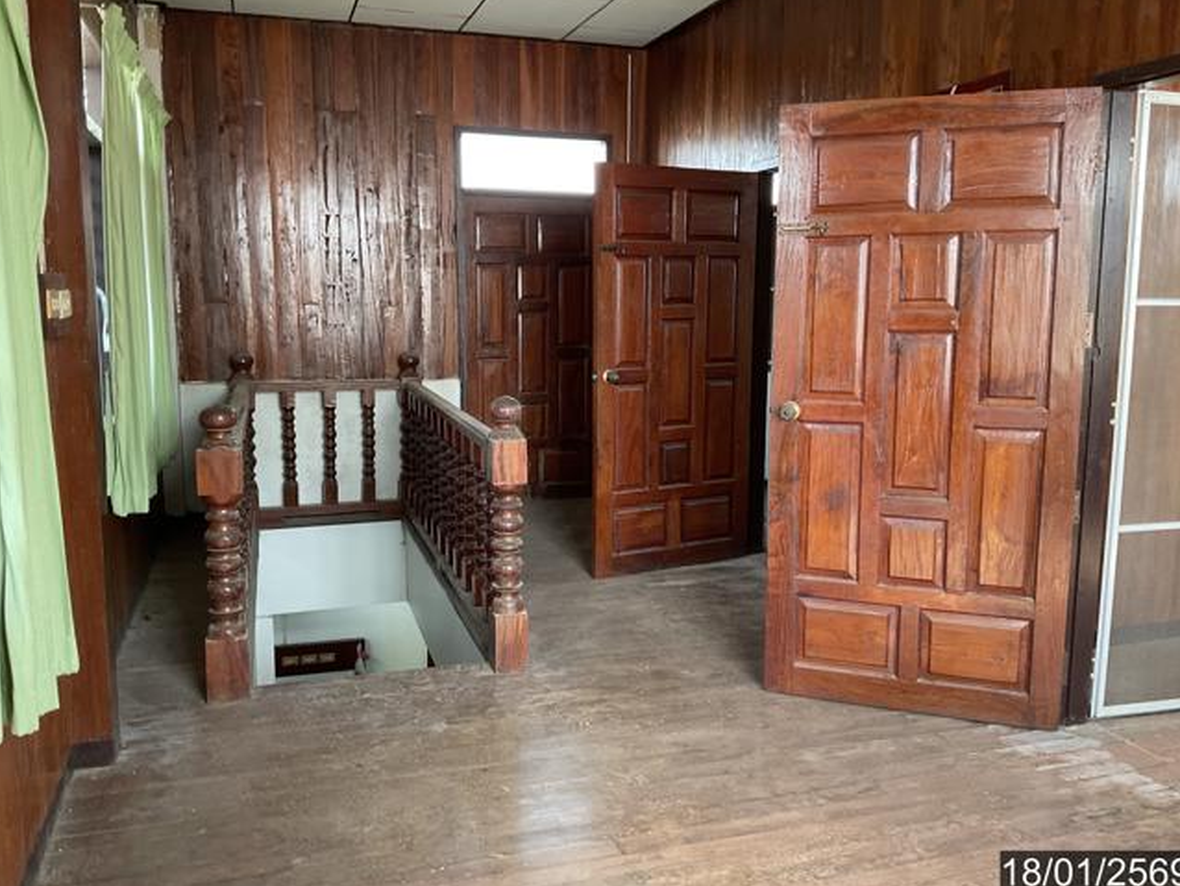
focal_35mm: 30
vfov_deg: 46.8
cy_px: 436
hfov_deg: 59.9
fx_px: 1023
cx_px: 581
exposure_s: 1/60
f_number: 1.8
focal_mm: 3
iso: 160
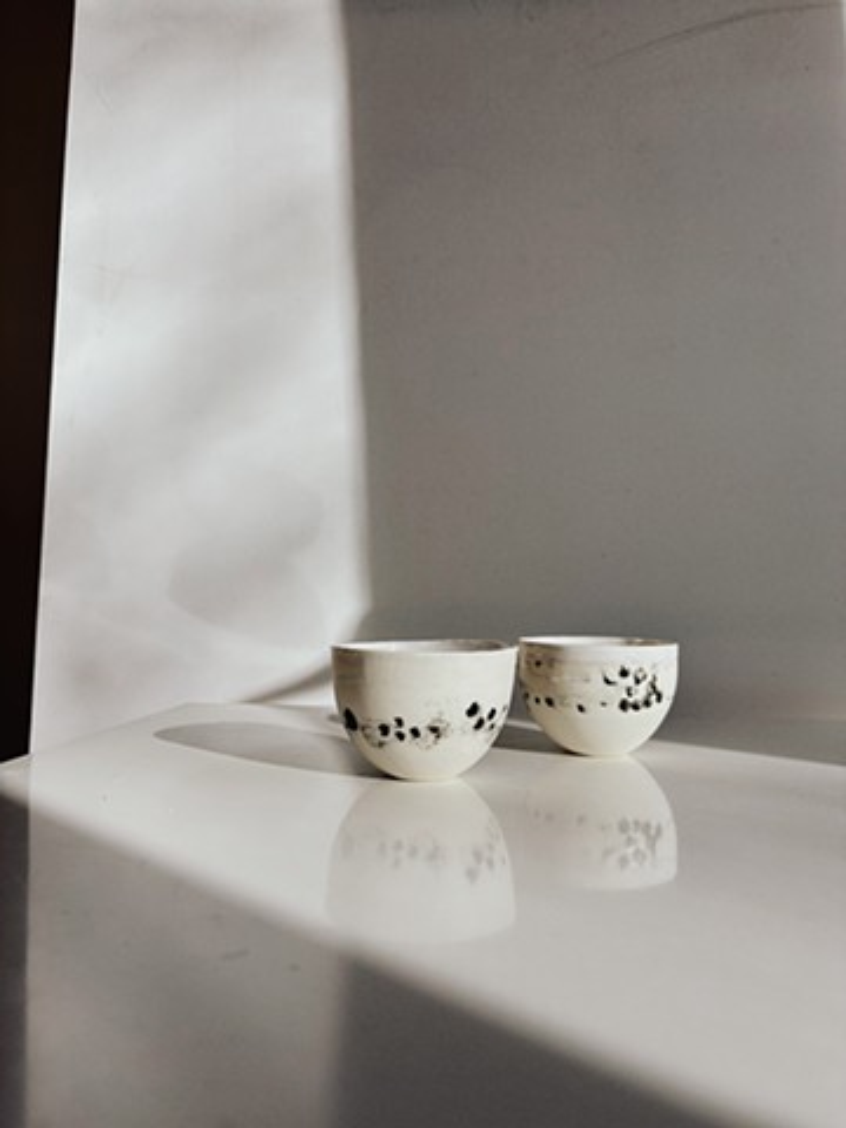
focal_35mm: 26
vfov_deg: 67.3
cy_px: 564
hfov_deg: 53.1
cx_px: 423
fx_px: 847
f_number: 1.6
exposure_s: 1/1721
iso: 50
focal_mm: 6
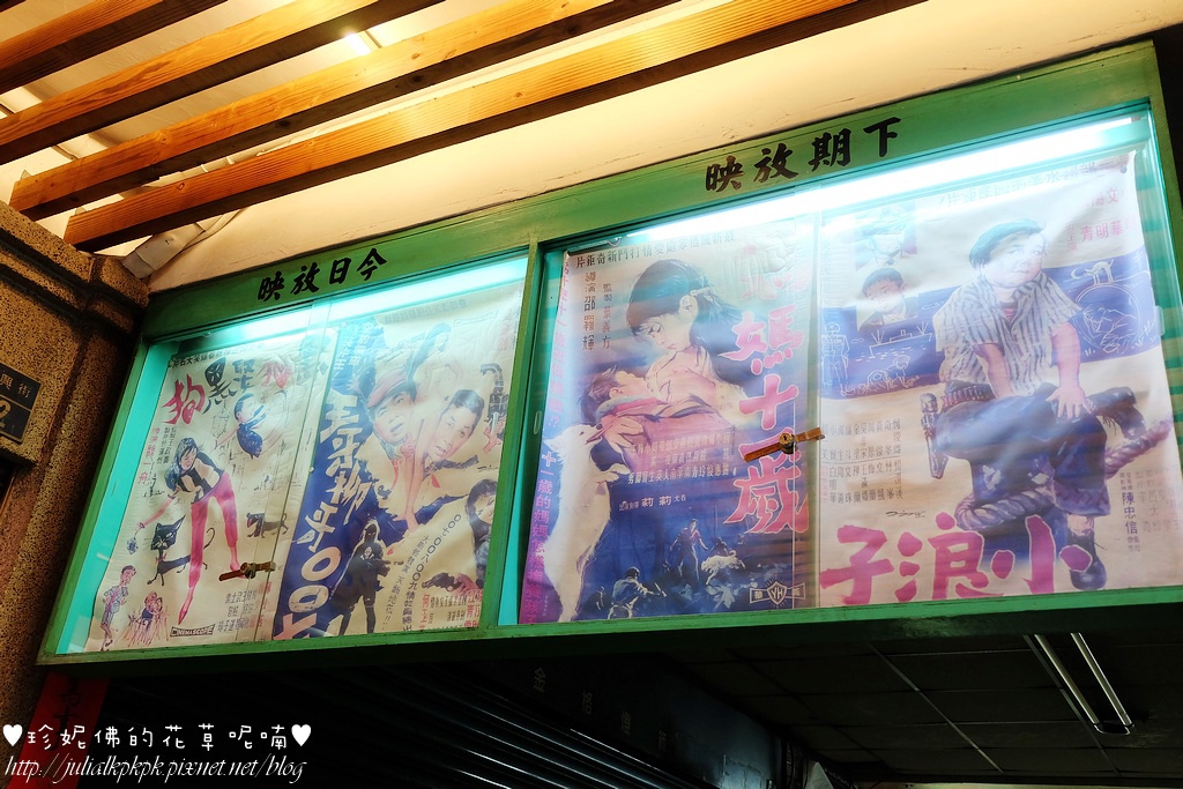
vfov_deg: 40.0
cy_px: 394
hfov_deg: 57.2
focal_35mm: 33
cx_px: 592
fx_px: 1084
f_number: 4
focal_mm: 22.2
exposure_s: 1/30
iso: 640
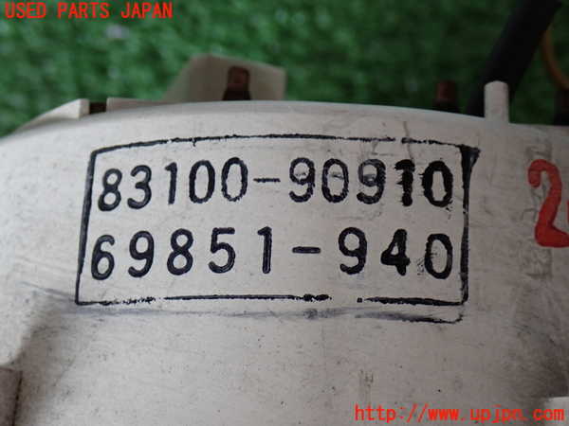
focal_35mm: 71
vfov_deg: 20.7
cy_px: 213
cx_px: 284
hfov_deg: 27.4
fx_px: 1167
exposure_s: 1/60
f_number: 3.9
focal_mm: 12.73
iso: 250
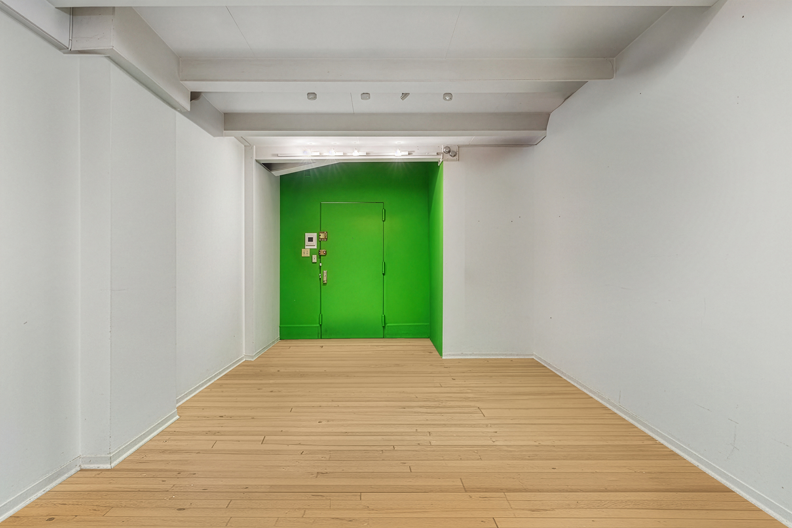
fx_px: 352
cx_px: 396
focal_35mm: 16
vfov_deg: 73.8
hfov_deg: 96.7
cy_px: 264
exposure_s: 1/1.67
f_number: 9
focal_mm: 16
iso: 400
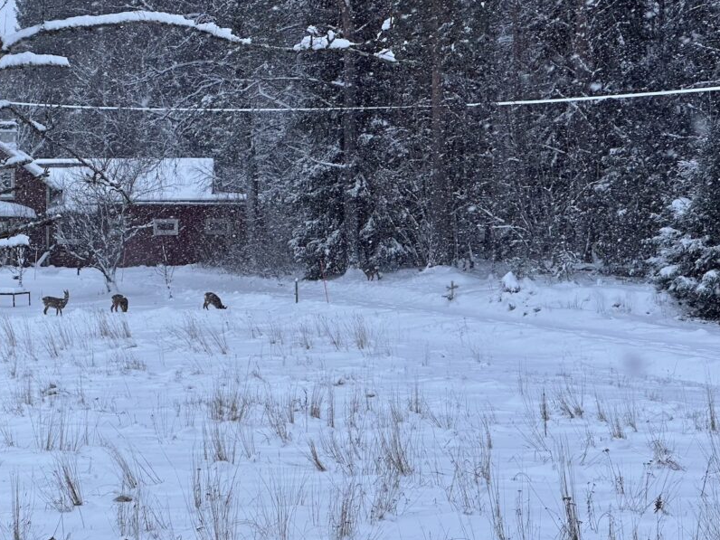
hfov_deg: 19.8
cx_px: 262
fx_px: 2059
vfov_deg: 14.9
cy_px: 215
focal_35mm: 99
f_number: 2.8
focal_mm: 9
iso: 50
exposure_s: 1/99
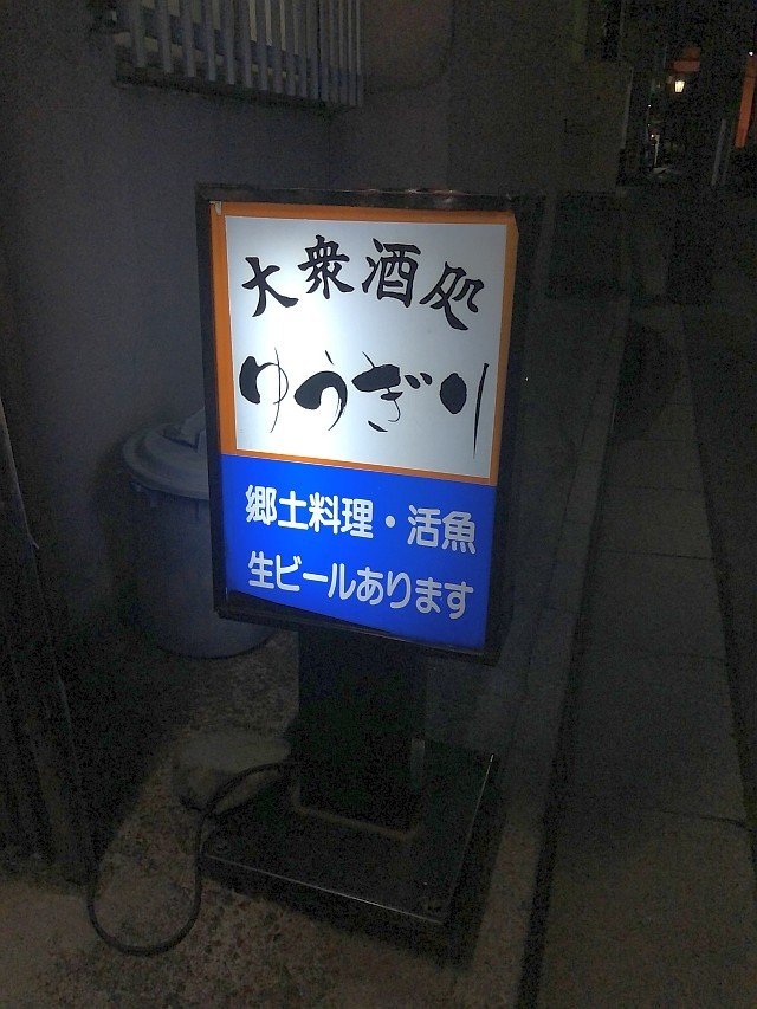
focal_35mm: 28
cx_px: 378
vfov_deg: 63.4
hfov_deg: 49.8
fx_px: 816
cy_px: 504
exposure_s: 1/4
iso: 100
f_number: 1.8
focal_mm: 4
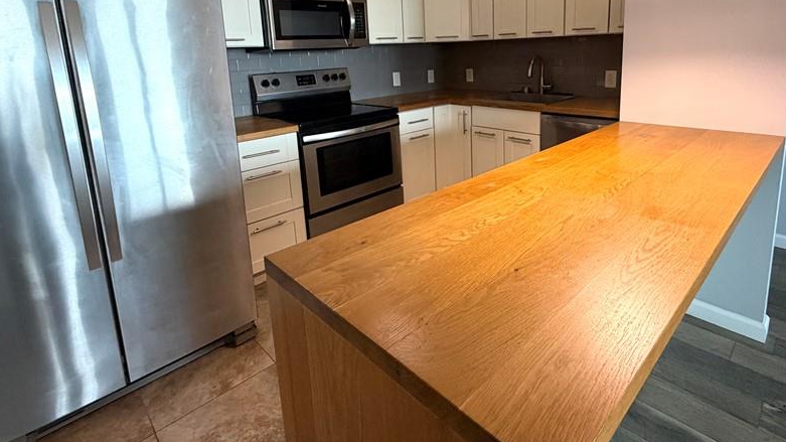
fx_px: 417
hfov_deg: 86.4
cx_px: 430
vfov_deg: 53.8
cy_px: 123
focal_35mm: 20
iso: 400
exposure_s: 1/60
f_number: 2.2
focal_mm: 2.22
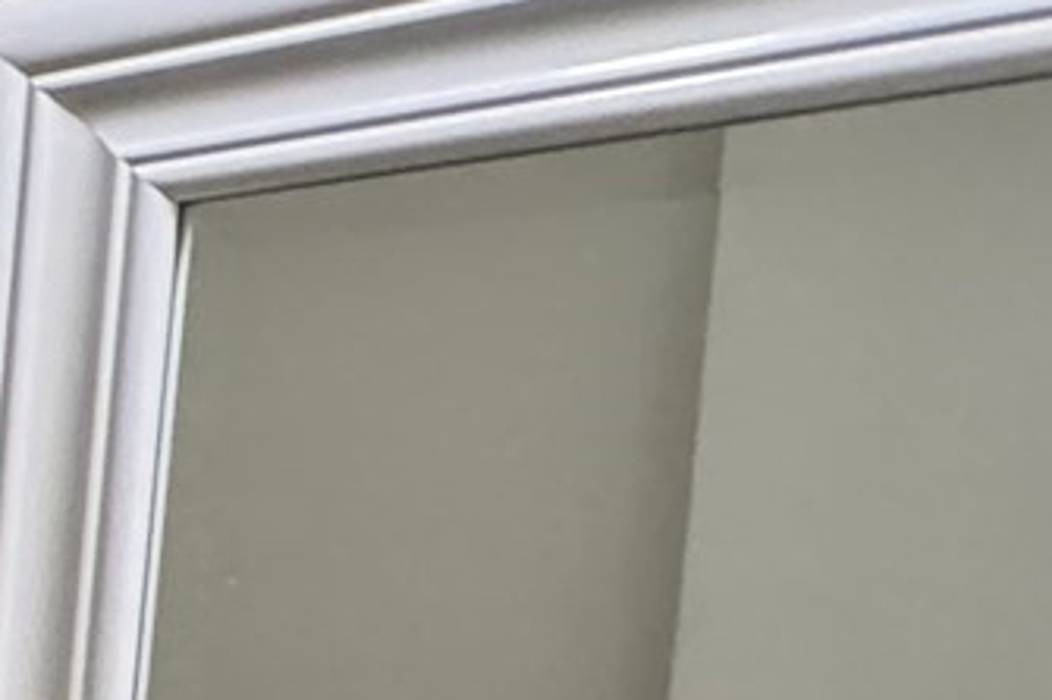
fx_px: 2599
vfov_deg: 14.2
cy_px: 1086
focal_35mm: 89
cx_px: -1529
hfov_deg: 14.3
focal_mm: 2.22
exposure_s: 1/120
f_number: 2.2
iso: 320
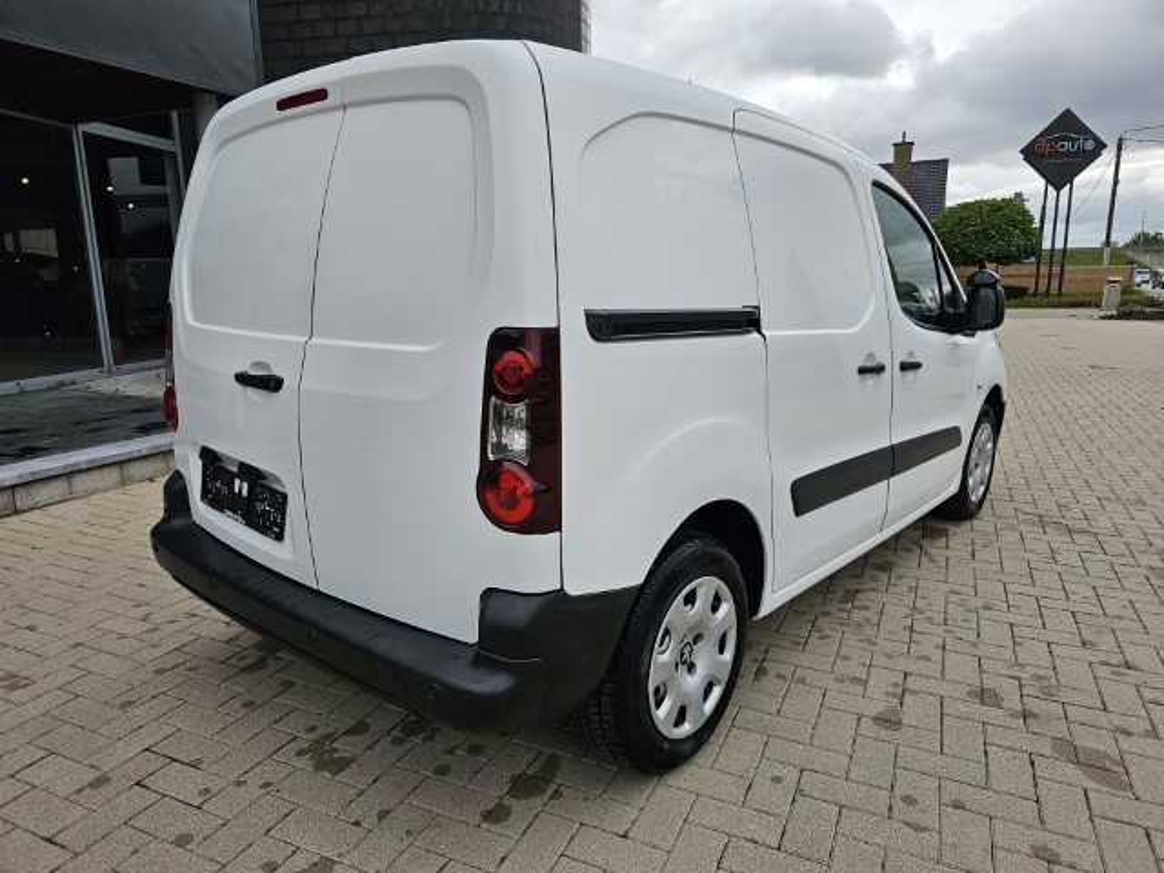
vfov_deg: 58.9
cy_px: 436
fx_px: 773
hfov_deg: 73.9
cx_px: 582
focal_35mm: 23
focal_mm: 6.3
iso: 20
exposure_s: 1/1176
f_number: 1.7
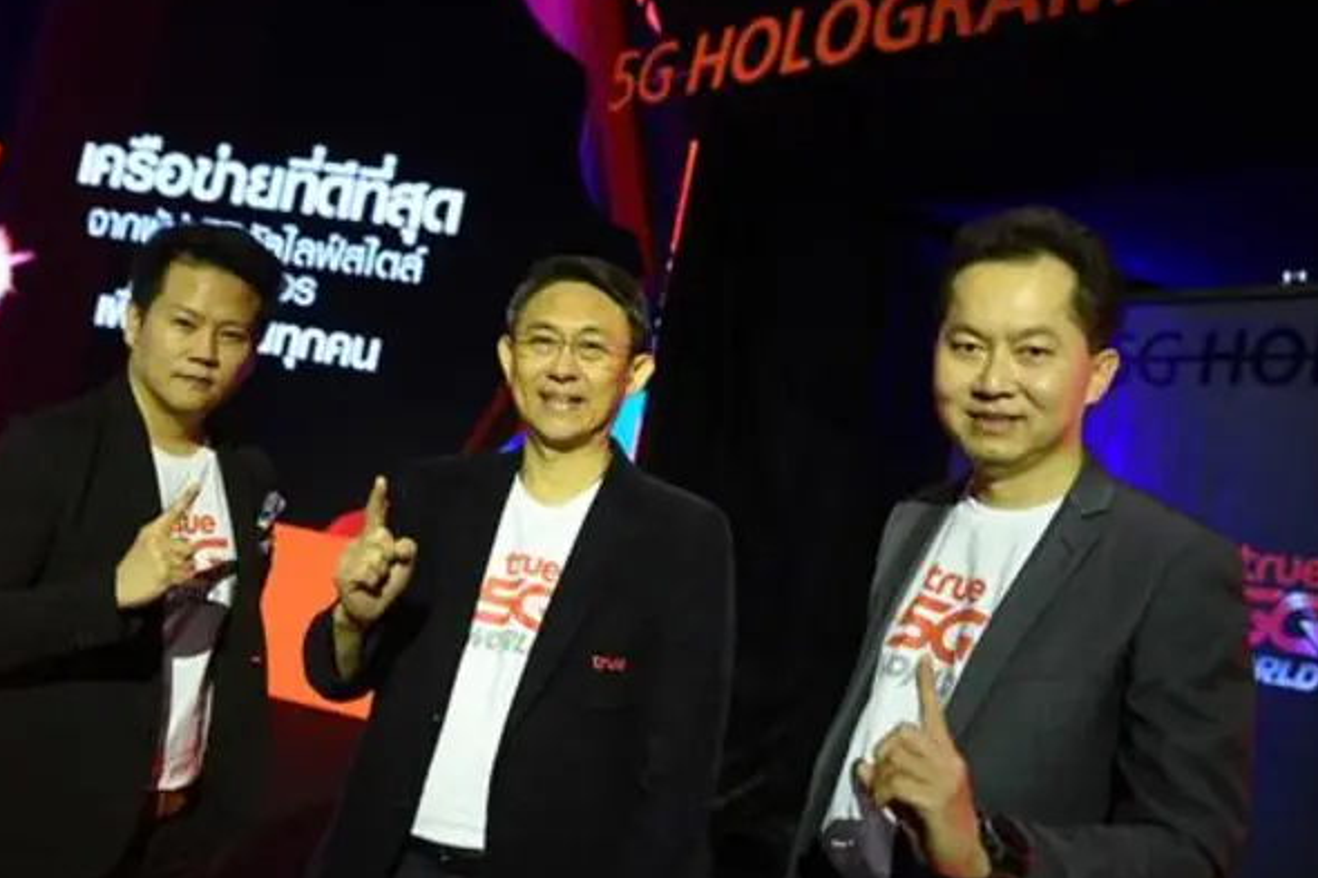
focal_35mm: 41
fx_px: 1501
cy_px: 445
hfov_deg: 47.3
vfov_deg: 32.6
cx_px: 576
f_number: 2.8
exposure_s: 1/80
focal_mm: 31
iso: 3200
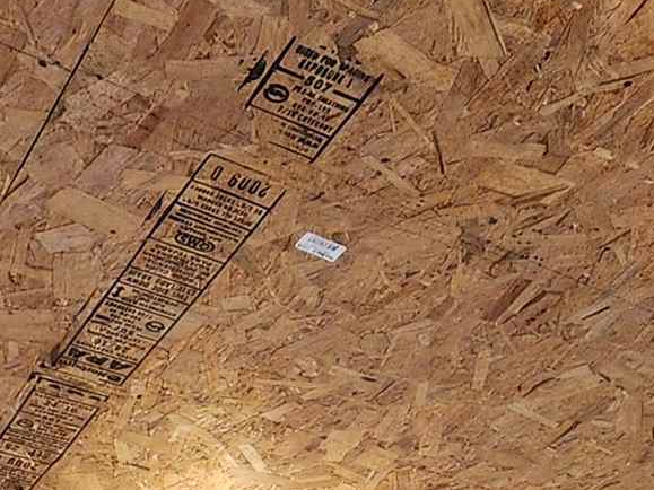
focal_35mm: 69
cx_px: 361
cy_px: 1110
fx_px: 1303
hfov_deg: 28.2
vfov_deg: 15.0
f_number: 2.2
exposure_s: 1/60
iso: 100
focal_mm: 2.2
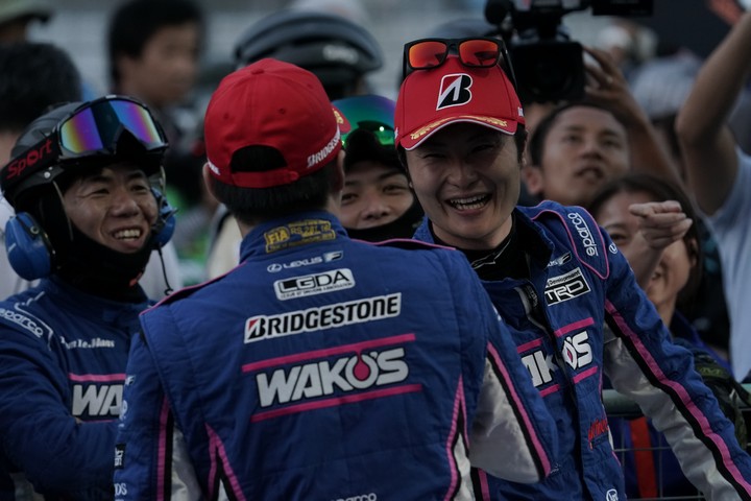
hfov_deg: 5.2
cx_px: 376
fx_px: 8281
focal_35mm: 397
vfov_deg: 3.5
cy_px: 250
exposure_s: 1/200
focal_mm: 397
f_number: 6.3
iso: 3200
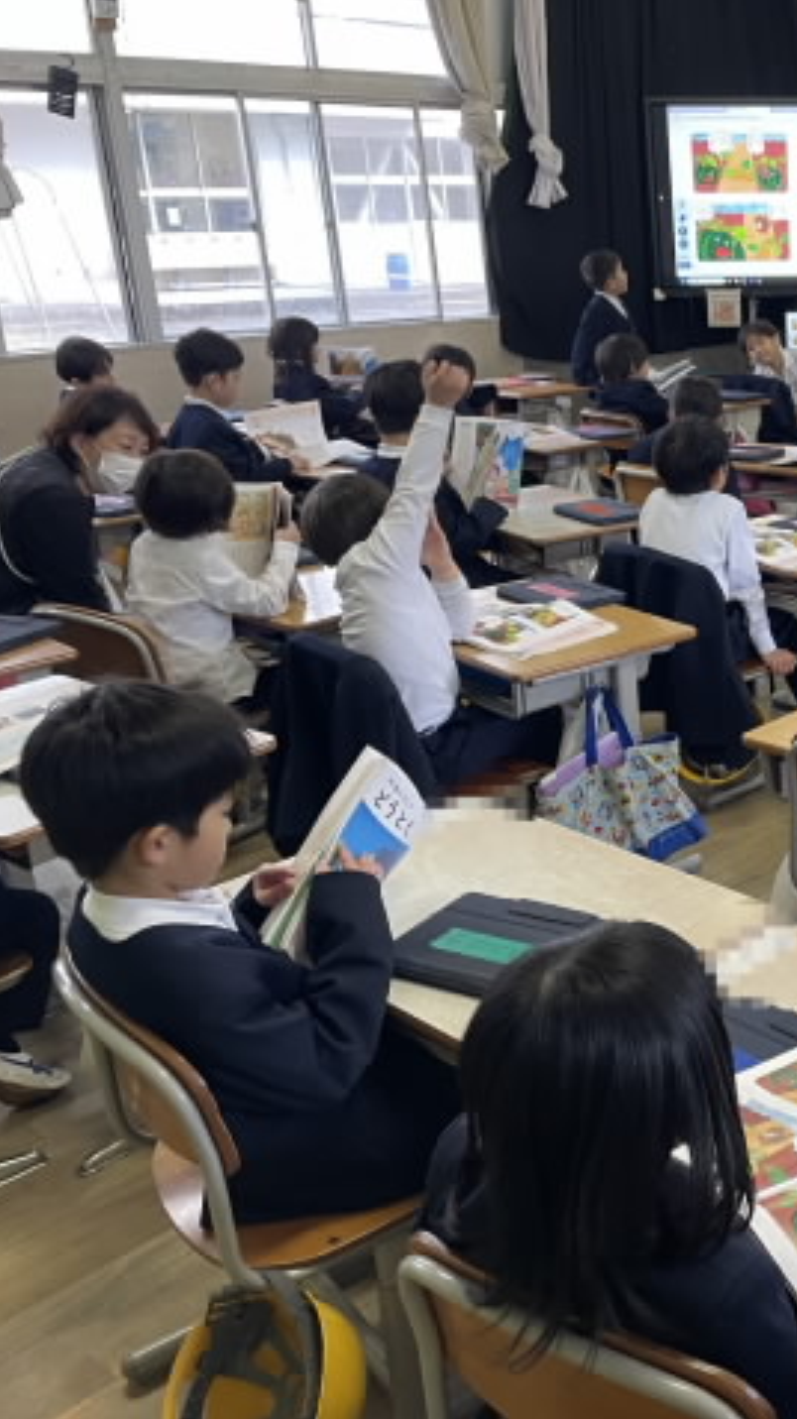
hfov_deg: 28.2
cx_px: 889
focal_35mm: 38
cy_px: 708
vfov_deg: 52.8
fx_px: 1429
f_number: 1.6
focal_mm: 4.2
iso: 125
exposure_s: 1/60
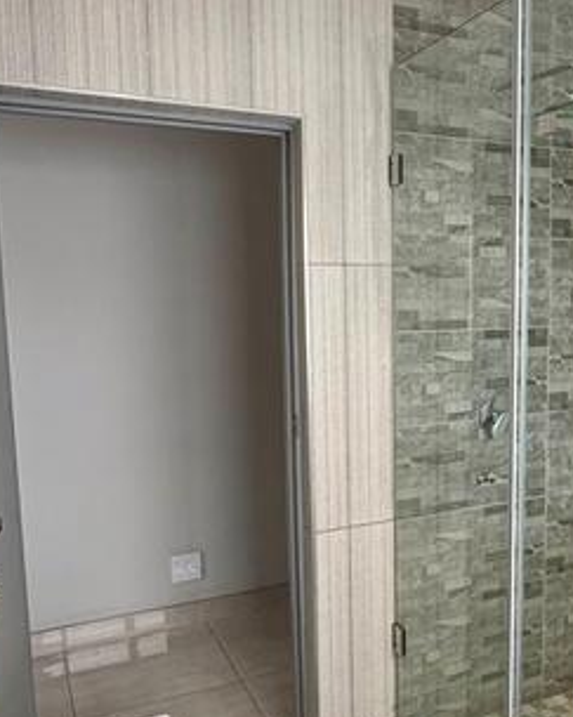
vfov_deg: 50.3
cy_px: 373
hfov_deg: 40.3
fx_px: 764
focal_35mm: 36
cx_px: 408
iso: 125
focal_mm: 2.22
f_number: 2.2
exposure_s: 1/99
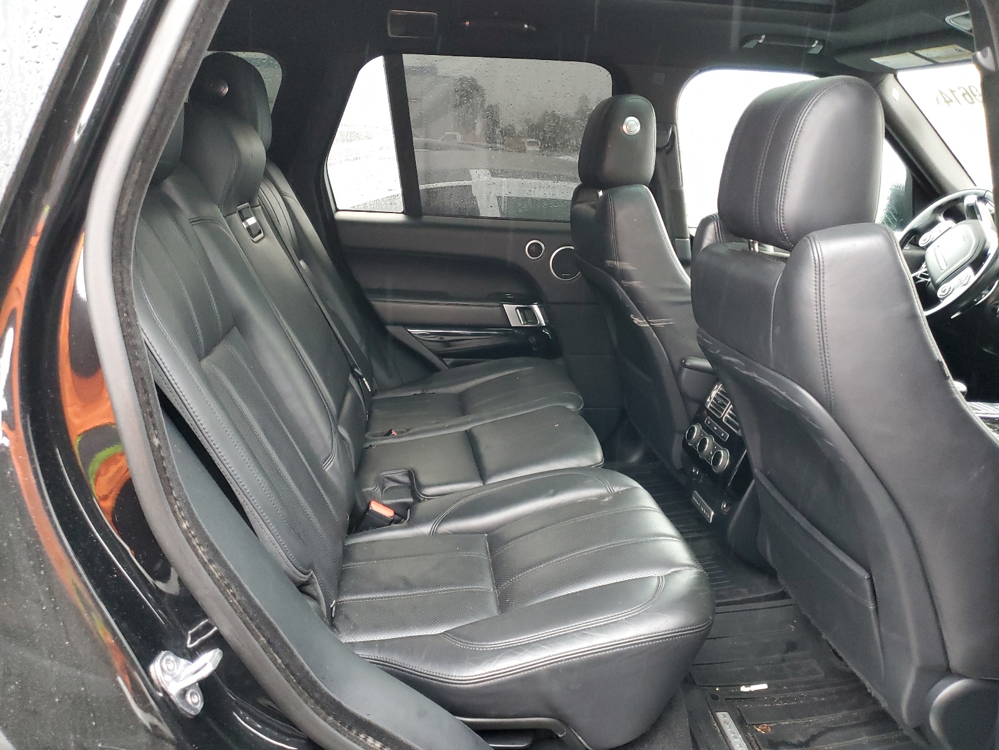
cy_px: 375
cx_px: 500
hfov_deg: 67.3
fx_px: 750
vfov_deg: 53.1
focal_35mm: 26
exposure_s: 1/60.2
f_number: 1.5
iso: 374
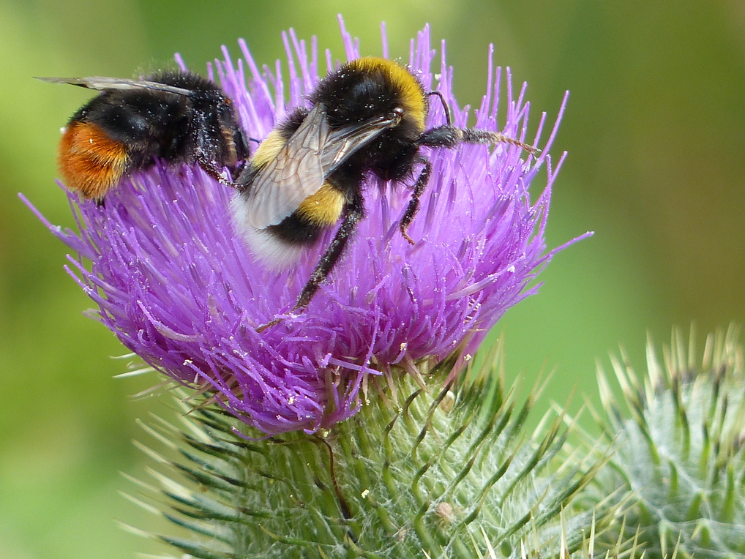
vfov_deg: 1.2
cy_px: 280
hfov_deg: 1.6
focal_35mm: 1207
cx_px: 371
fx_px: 25983
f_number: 4
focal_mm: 108
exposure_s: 1/160
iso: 100
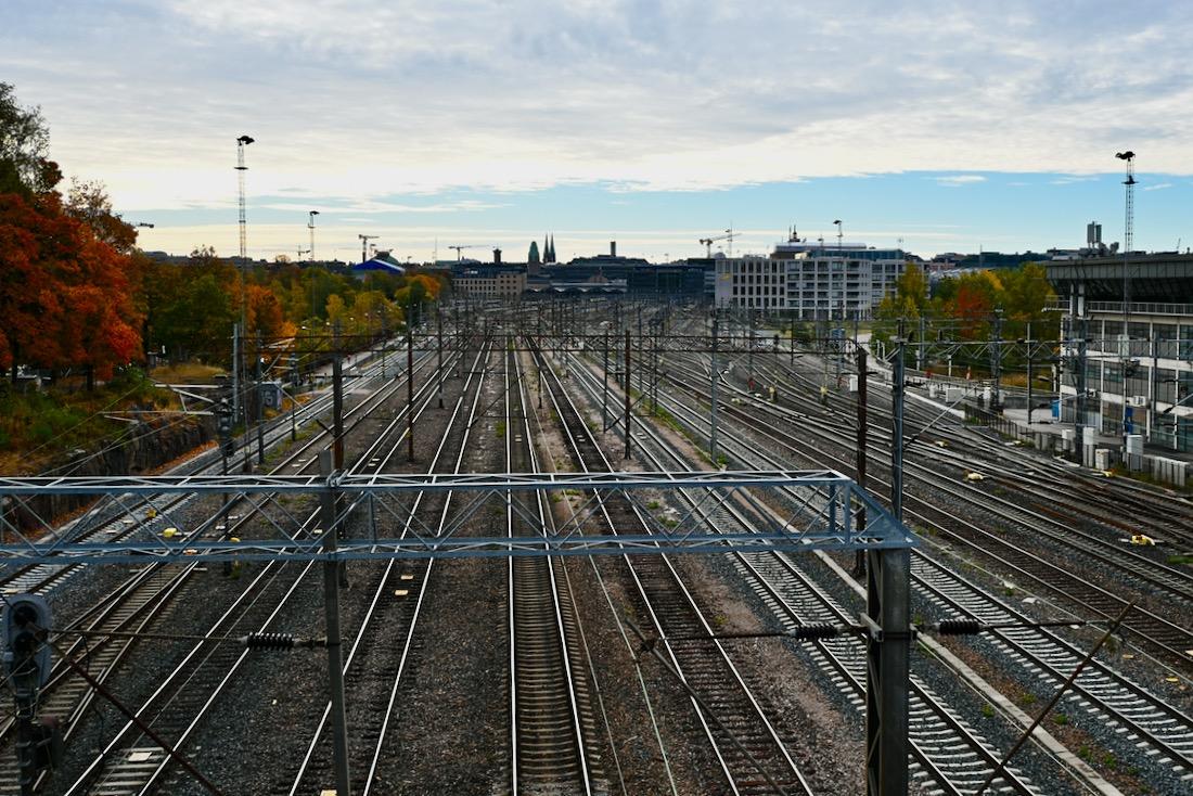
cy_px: 398
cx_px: 596
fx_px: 1144
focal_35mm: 34
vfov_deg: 38.4
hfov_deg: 55.1
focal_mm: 23
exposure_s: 1/320
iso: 100
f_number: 6.3
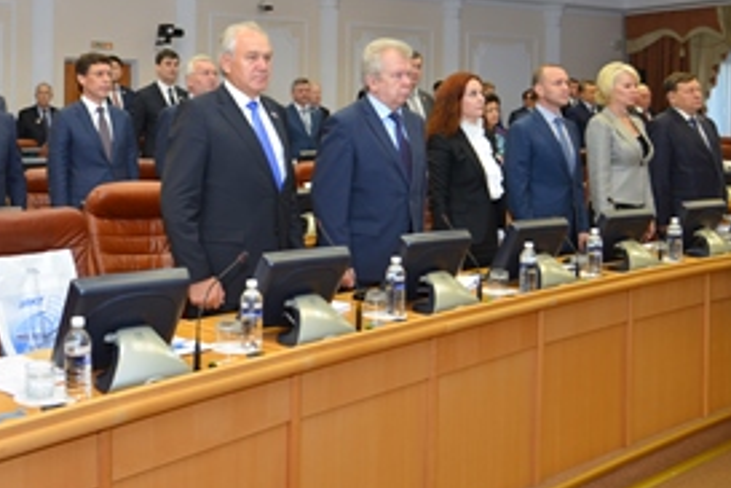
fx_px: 873
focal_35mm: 43
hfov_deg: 44.5
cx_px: 220
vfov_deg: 30.7
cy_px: 129
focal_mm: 28
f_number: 4
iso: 400
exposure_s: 1/60
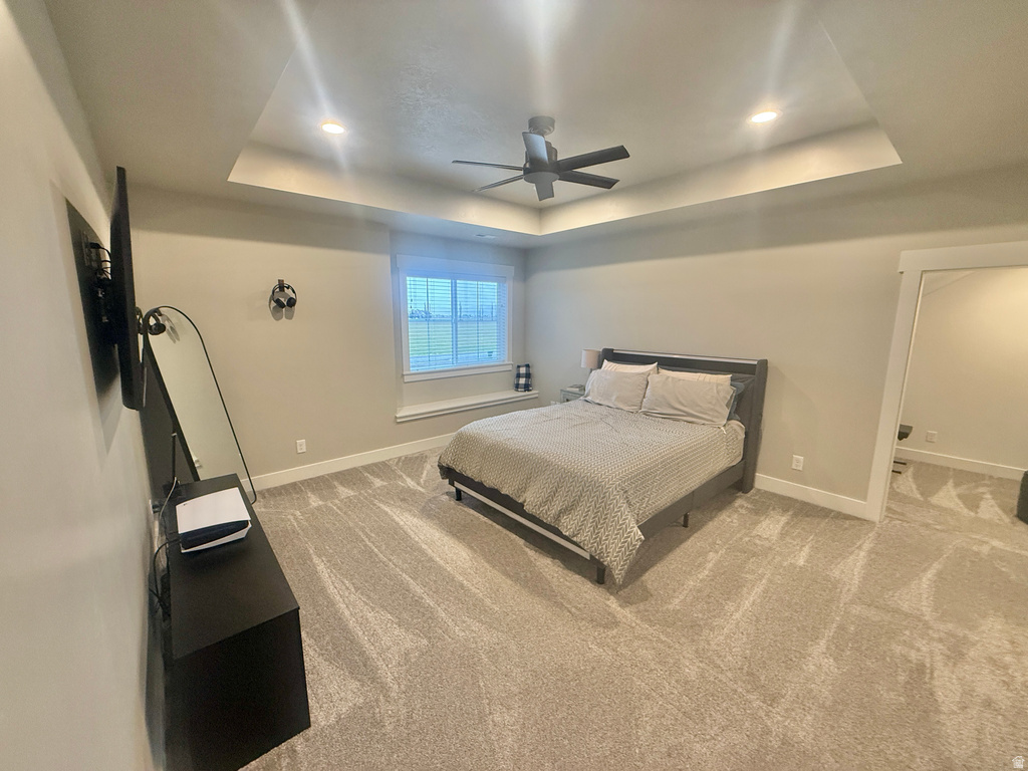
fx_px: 416
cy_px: 386
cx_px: 514
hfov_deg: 102.1
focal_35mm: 14
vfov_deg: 85.7
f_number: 2.2
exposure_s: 1/120
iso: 320
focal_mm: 2.22
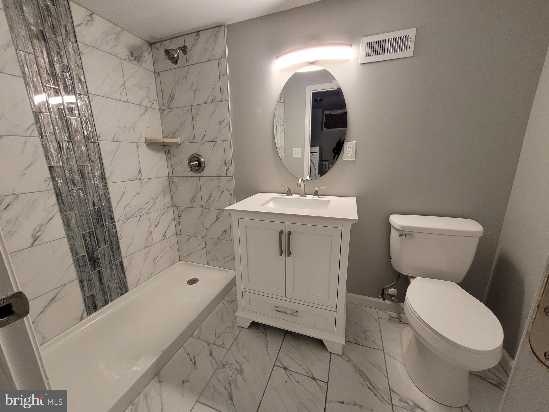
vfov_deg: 89.9
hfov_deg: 106.2
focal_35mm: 13
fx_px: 206
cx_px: 274
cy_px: 206
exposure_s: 1/59
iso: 400
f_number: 2.2
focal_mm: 1.74
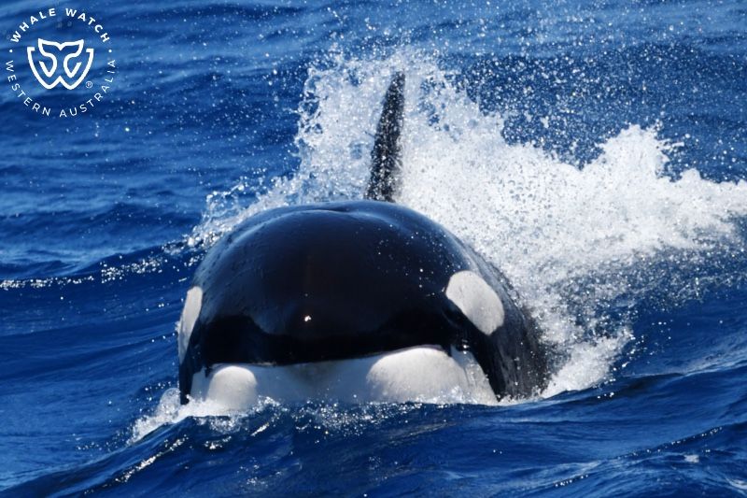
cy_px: 249
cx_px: 374
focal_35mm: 480
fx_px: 9957
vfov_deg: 2.9
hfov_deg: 4.3
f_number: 6.3
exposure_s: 1/8000
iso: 900
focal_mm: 480
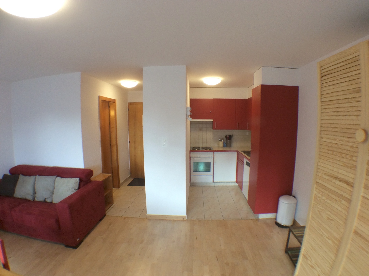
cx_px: 184
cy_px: 138
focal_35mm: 32
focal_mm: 3.3
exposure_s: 1/25
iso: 40
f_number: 2.4
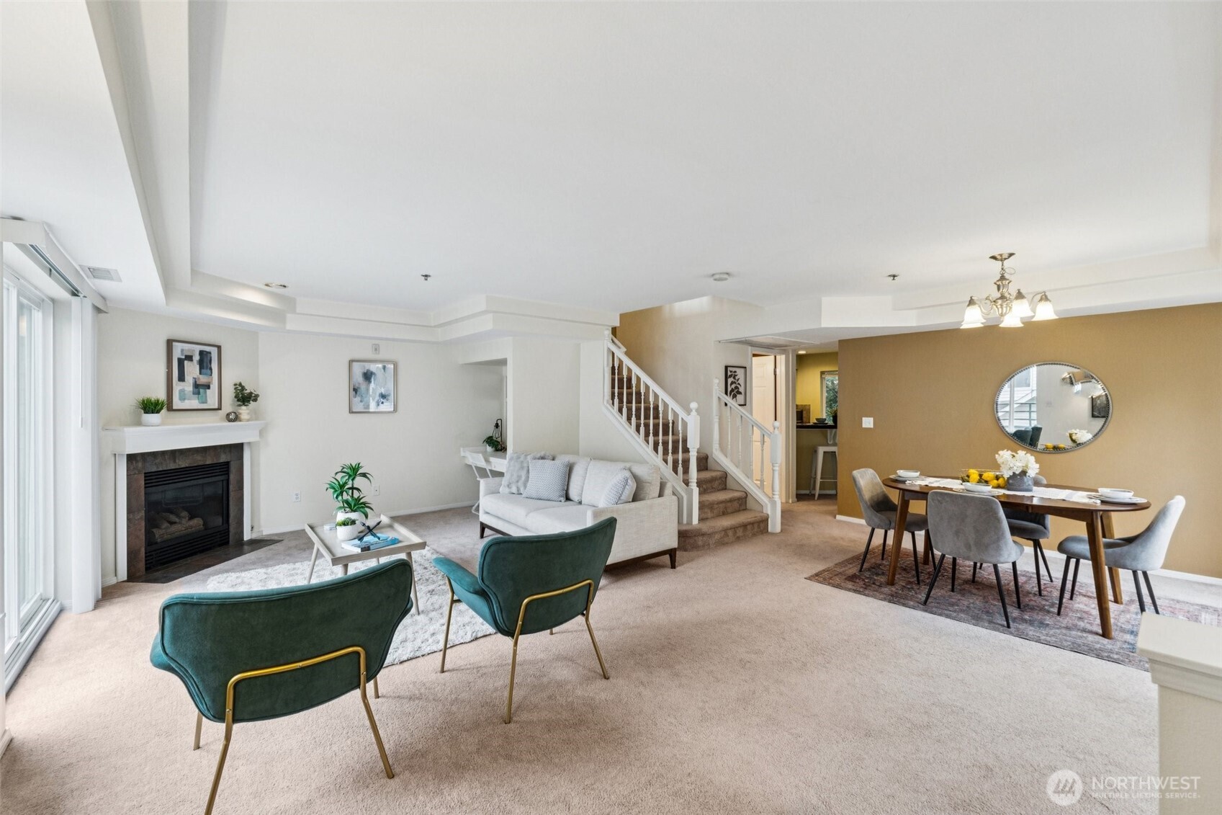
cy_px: 408
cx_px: 611
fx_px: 509
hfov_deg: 100.4
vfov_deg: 77.3
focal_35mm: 15
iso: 250
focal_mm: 10
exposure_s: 1/4
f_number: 9
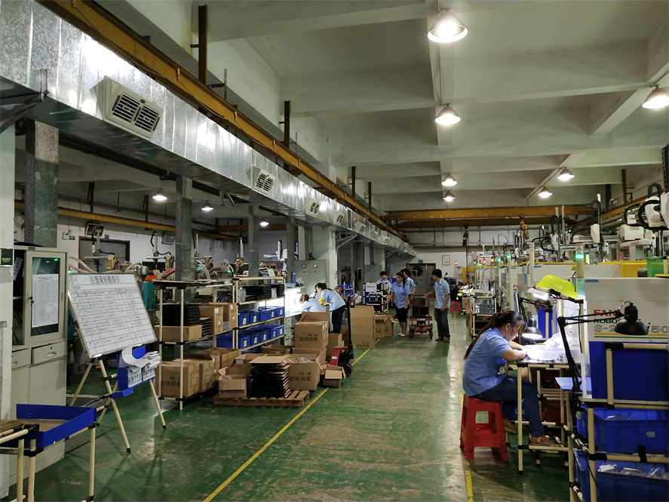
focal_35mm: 30
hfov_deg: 60.0
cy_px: 251
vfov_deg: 46.8
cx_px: 334
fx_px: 580
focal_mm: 3.95
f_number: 1.8
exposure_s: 1/50
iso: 329
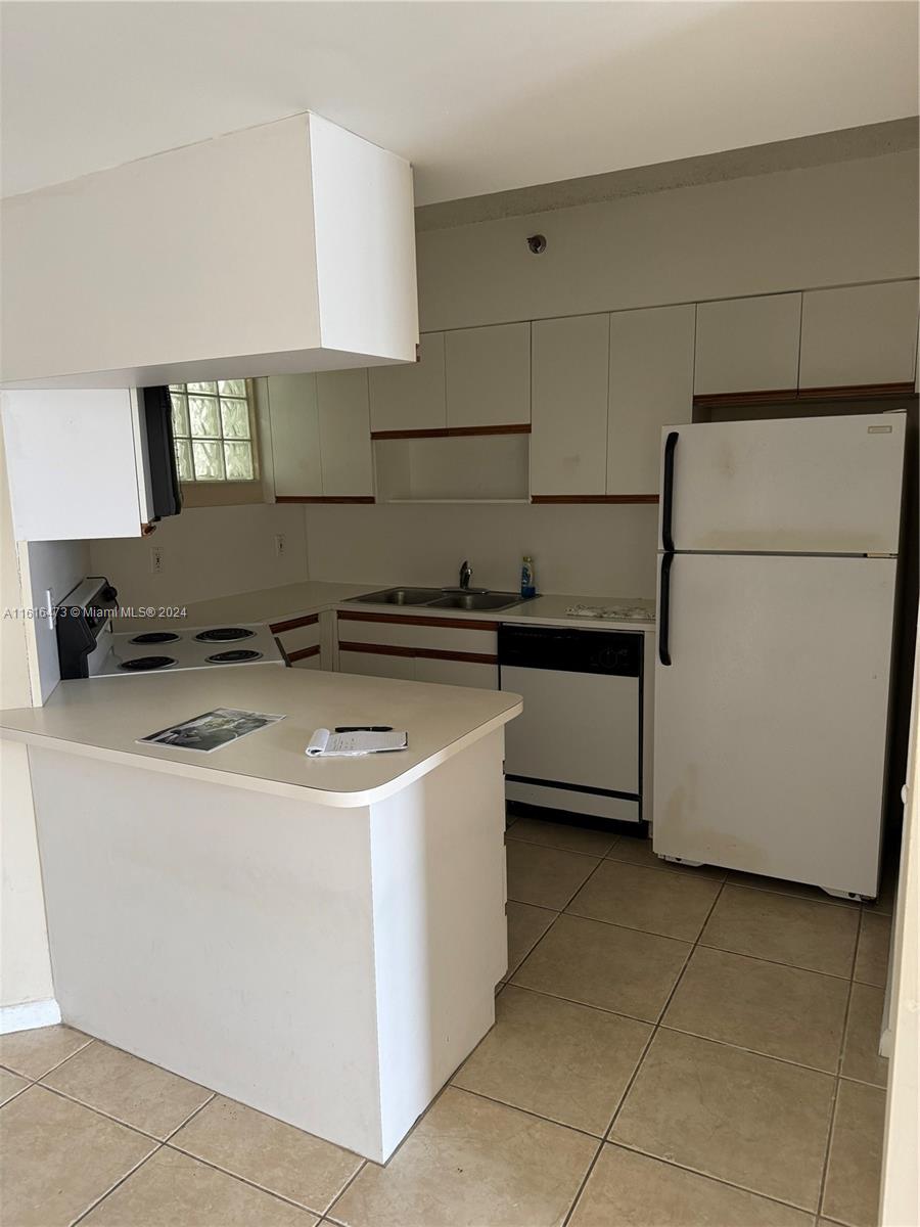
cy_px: 614
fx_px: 850
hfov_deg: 56.8
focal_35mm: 24
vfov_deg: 71.6
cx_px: 460
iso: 320
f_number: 1.78
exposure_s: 1/60
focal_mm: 6.76
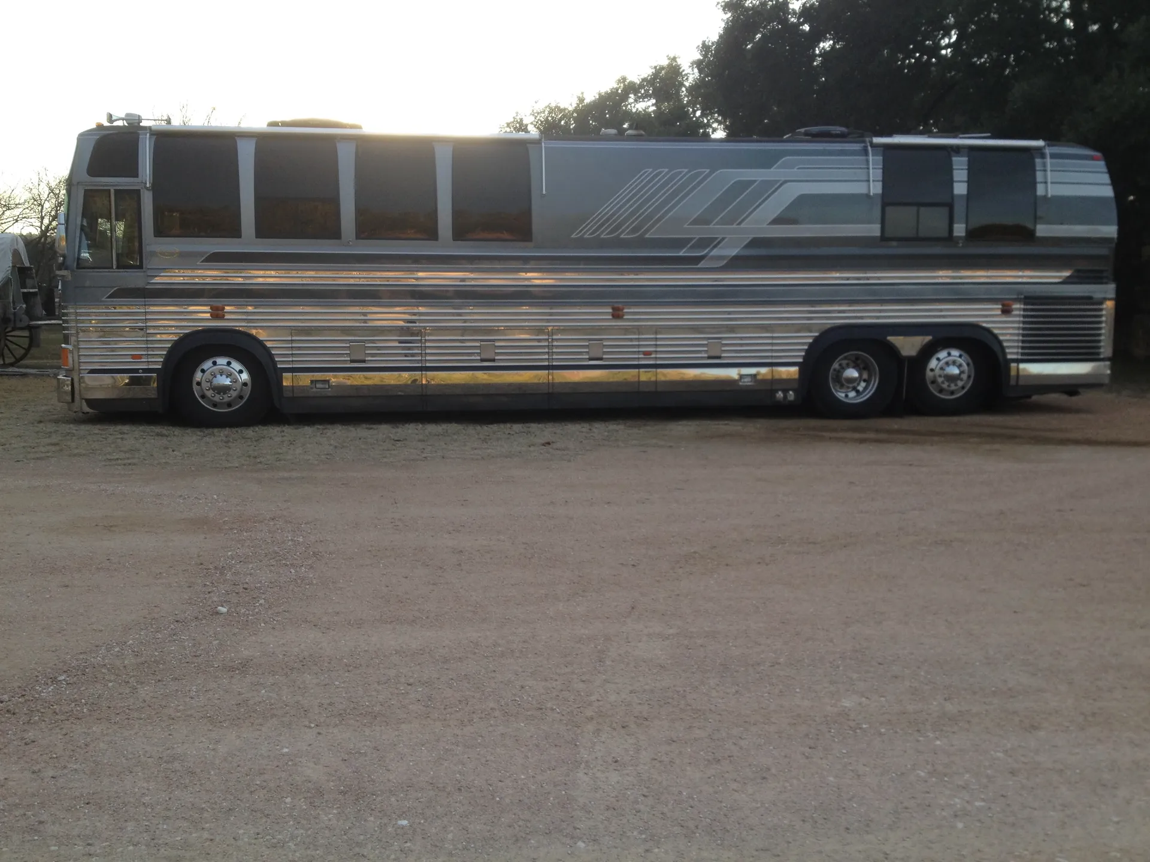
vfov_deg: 40.7
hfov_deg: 52.6
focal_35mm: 35
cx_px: 575
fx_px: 1163
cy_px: 431
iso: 50
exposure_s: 1/120
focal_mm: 4.28
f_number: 2.4
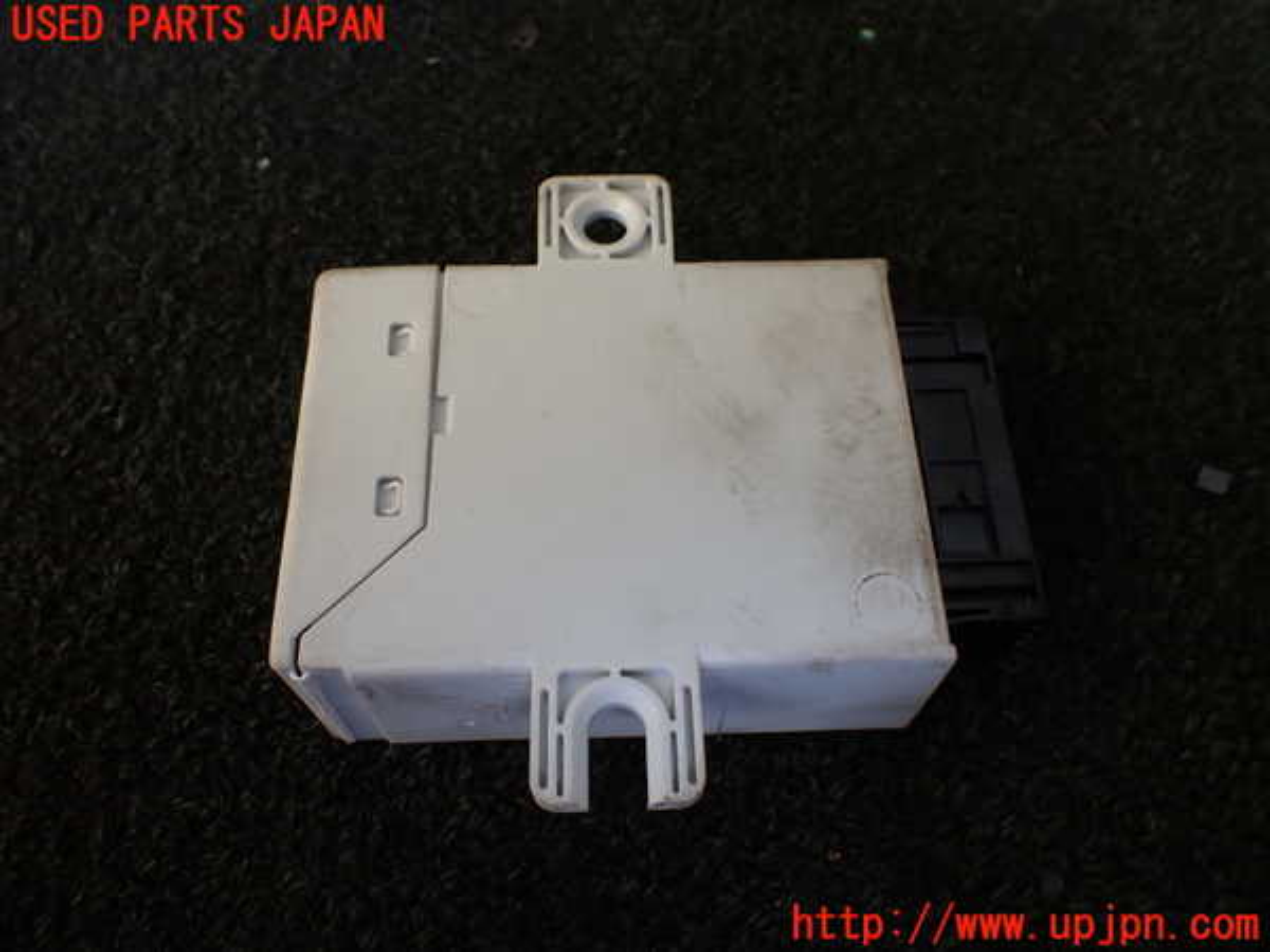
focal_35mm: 30
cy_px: 476
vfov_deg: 46.8
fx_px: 1101
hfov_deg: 60.0
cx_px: 635
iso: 125
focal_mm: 5.4
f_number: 2.3
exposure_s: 1/125
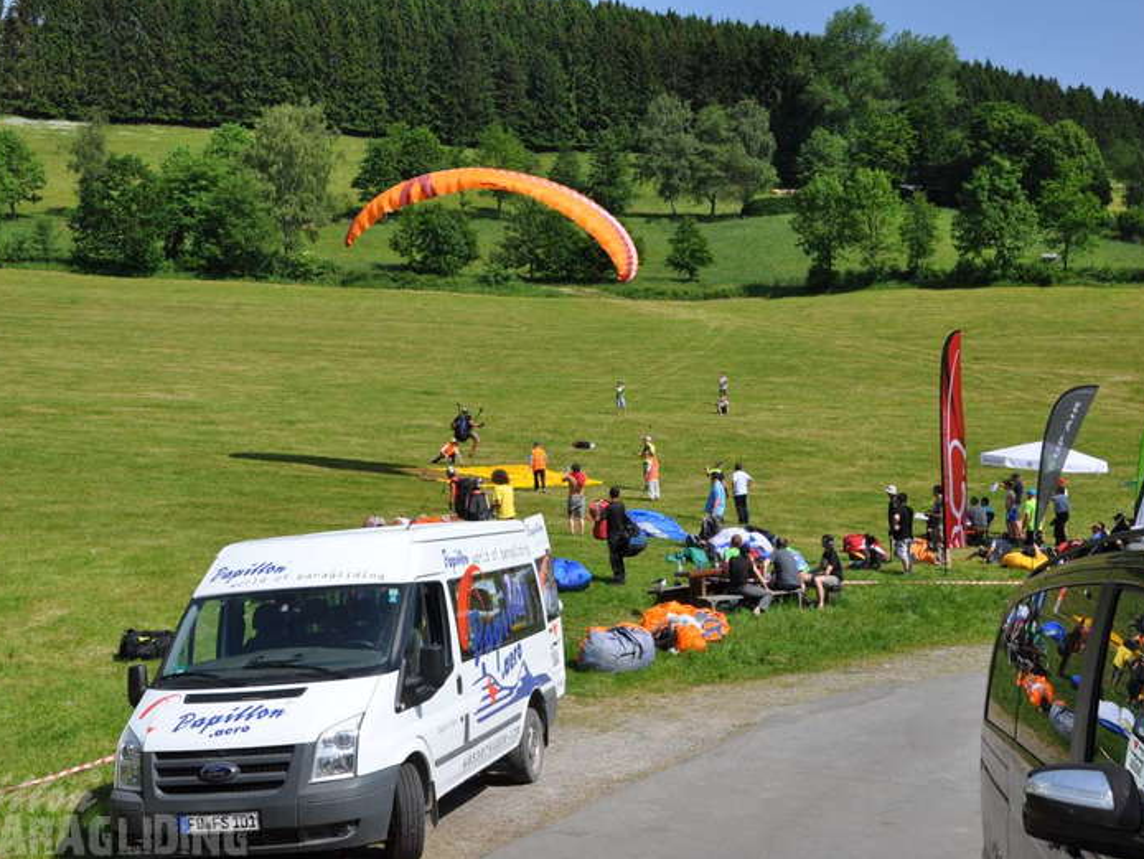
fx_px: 1521
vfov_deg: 31.5
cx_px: 552
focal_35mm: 46
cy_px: 427
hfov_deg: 41.2
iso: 200
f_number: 10
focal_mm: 28
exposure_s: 1/400
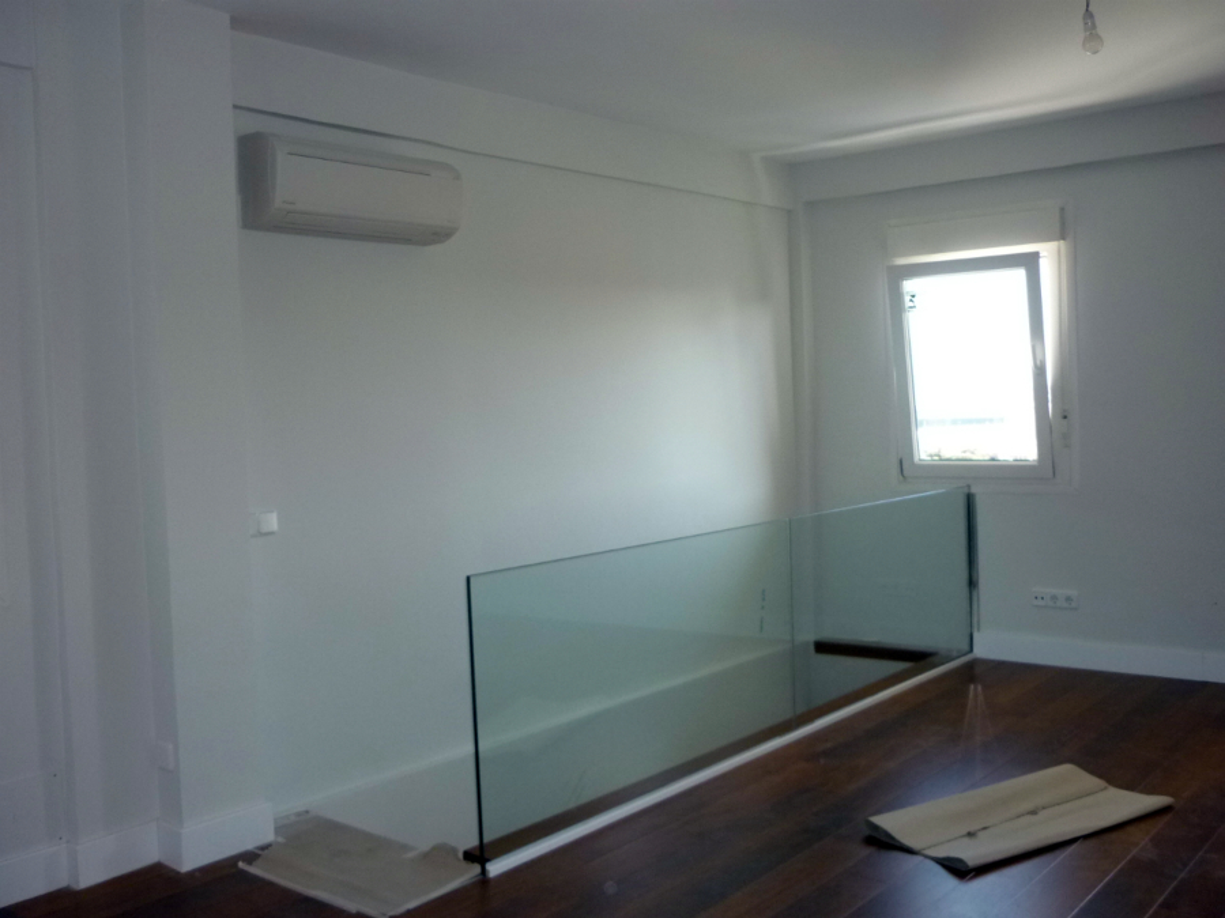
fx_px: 1168
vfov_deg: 42.9
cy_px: 459
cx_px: 612
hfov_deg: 55.4
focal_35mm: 33
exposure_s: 1/125
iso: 200
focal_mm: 5.5
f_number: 2.8
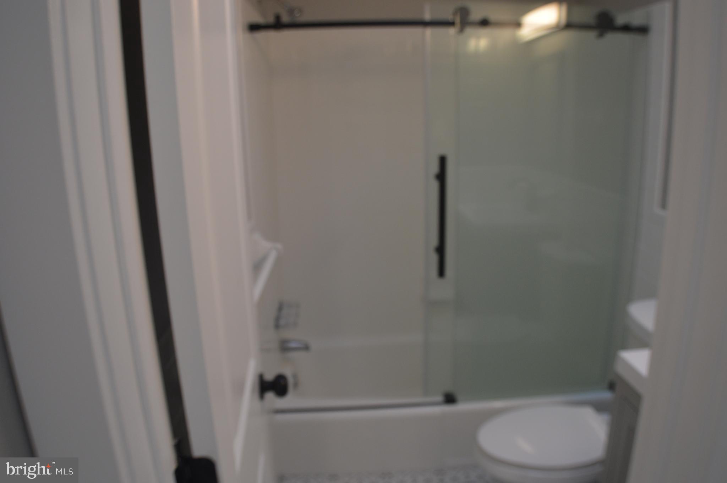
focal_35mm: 34
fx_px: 696
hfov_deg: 55.2
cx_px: 364
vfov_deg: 38.3
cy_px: 242
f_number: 4.5
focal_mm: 23
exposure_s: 1/80
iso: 400
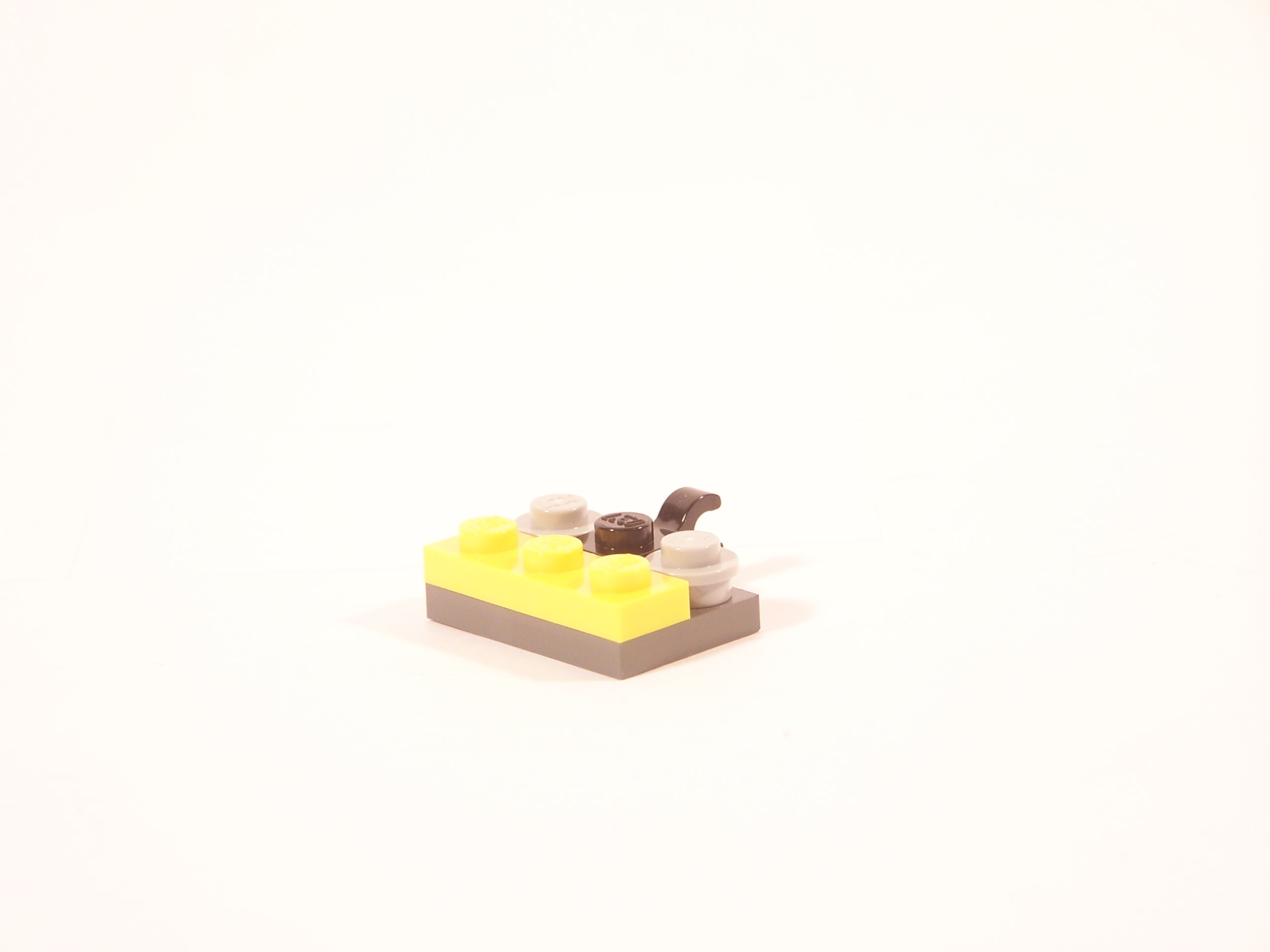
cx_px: 635
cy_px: 476
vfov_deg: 11.6
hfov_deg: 15.4
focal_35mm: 128
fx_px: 4696
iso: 100
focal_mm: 21.2
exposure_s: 1/10
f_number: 3.2
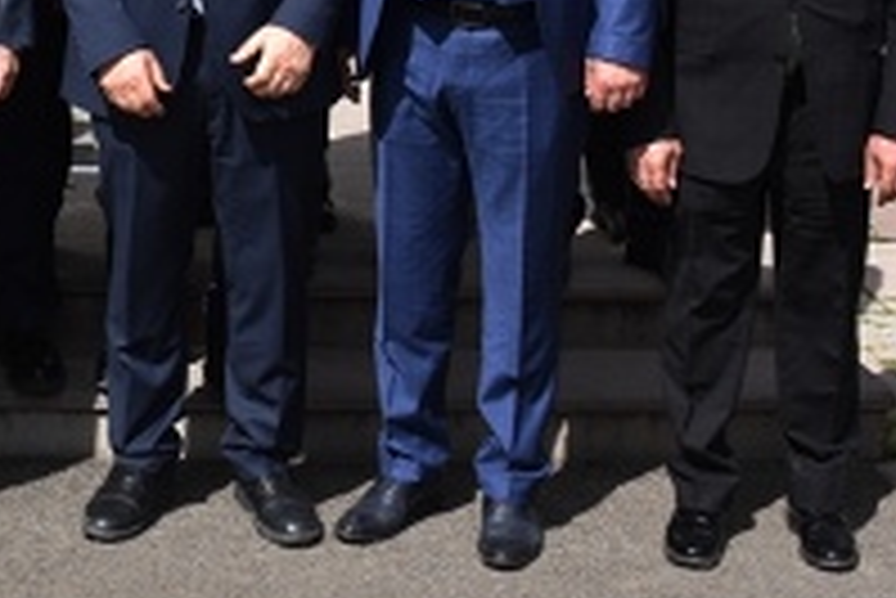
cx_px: 115
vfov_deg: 14.0
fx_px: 2366
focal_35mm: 95
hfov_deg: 21.0
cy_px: -121
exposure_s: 1/320
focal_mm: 28
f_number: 9
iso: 200
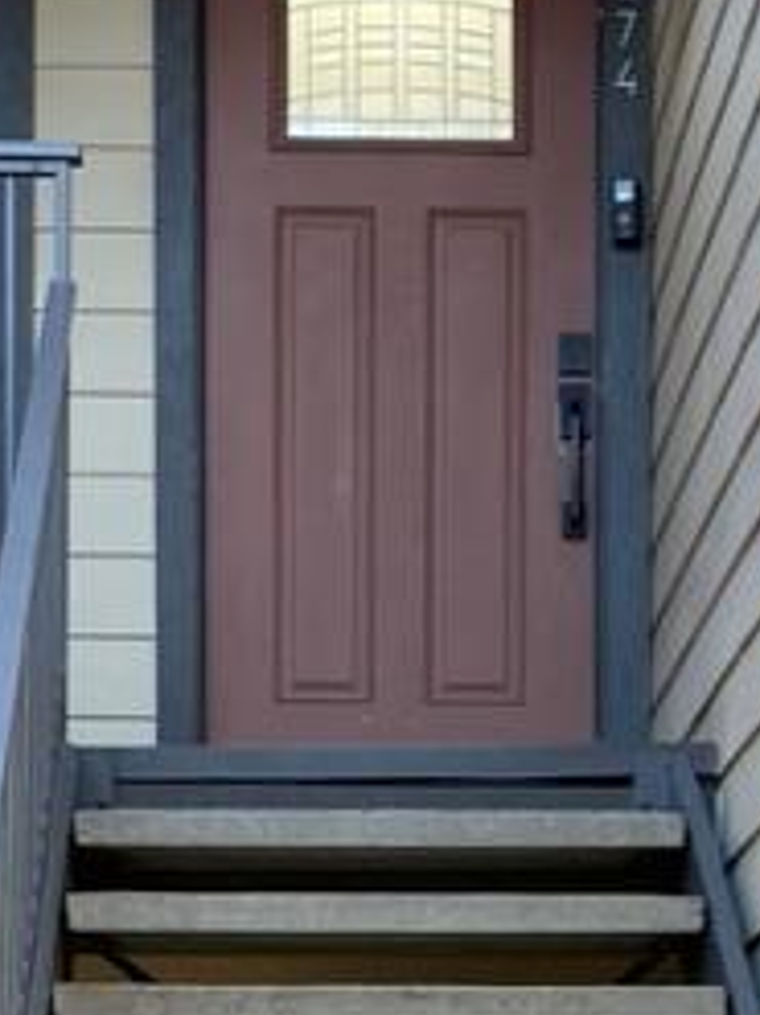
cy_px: 1323
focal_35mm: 108
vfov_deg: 17.1
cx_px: 429
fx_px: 3164
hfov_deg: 13.7
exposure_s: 1/121
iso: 64
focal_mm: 4.2
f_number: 1.6
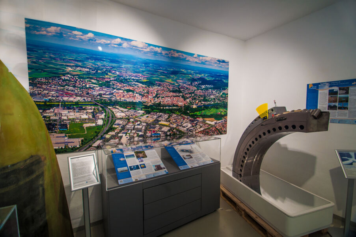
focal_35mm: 15
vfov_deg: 77.2
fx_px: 148
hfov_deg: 100.5
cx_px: 178
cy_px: 118
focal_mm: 10
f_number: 8
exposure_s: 1/13
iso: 400
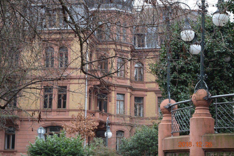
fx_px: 536
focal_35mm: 82
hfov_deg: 24.6
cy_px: 78
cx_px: 117
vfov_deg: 16.5
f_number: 5.6
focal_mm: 55
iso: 400
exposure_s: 1/60
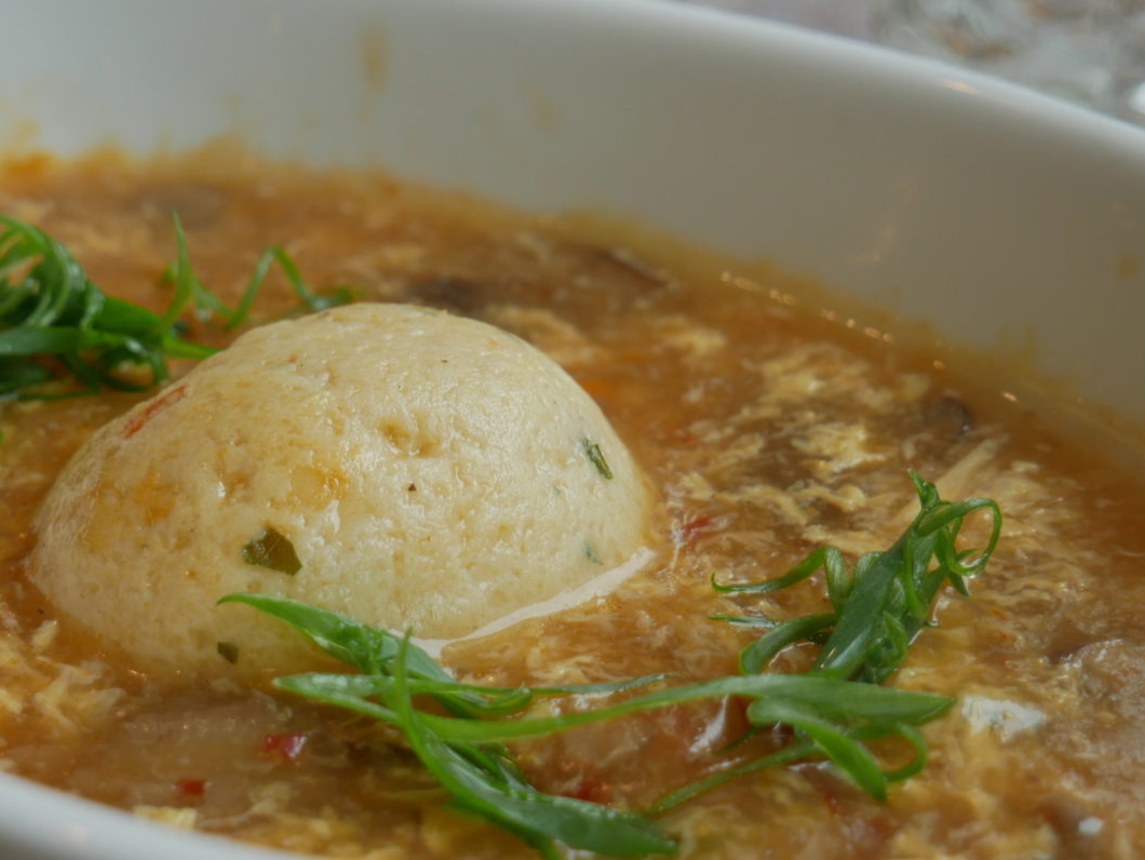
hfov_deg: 23.0
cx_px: 433
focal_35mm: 85
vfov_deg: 17.4
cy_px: 455
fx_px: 2813
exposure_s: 1/100
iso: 200
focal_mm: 22
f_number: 4.2
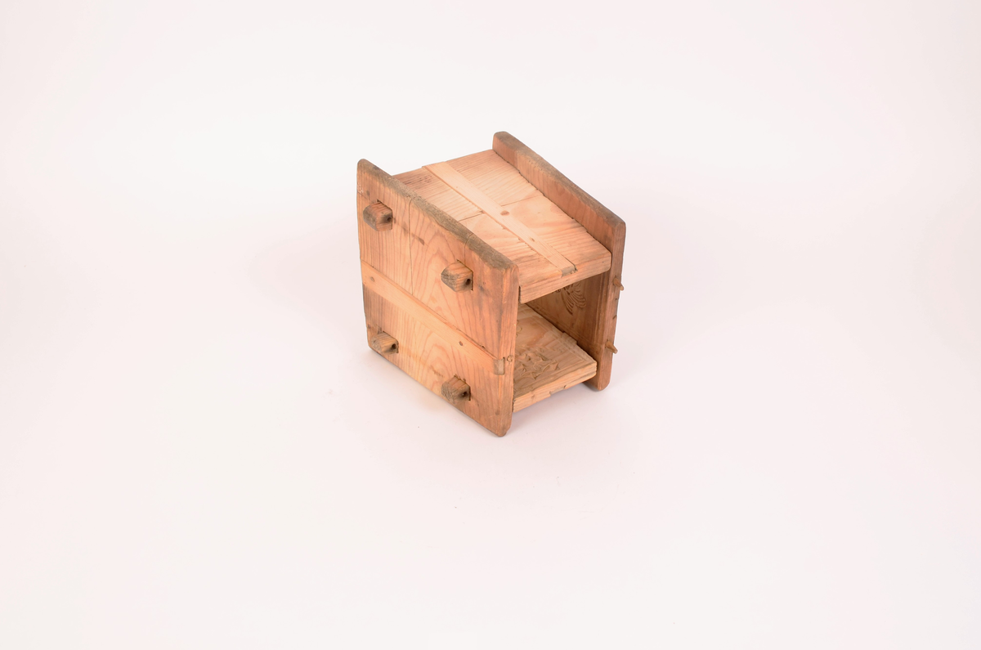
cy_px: 325
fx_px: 734
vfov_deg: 47.7
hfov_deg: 67.5
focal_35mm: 27
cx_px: 490
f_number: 8
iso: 100
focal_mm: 18
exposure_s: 1/30
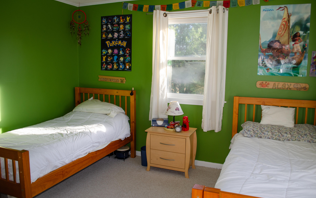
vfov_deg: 44.5
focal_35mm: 28
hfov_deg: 66.5
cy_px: 97
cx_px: 157
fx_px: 241
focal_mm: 18
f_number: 3.5
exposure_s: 1/125
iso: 200
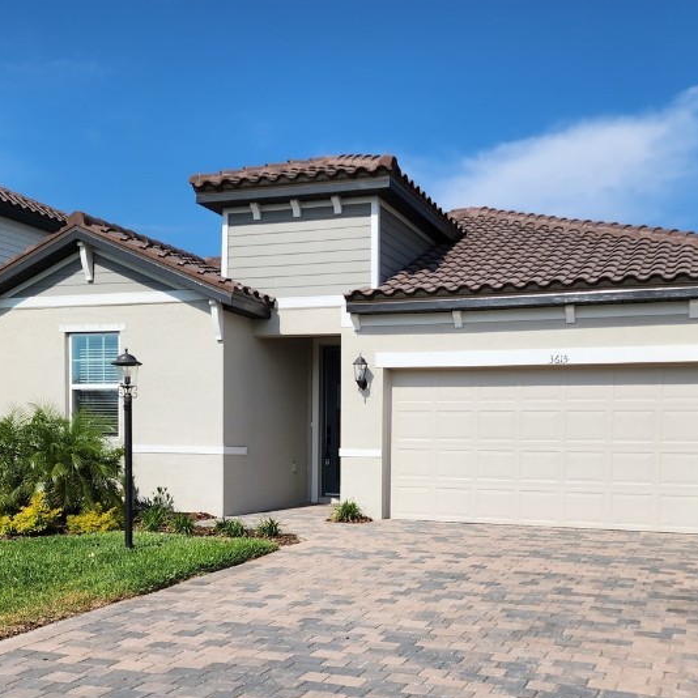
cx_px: 393
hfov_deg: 42.8
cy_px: 474
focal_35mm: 39
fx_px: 890
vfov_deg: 42.2
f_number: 1.8
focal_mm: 6.4
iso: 12
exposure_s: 1/1957
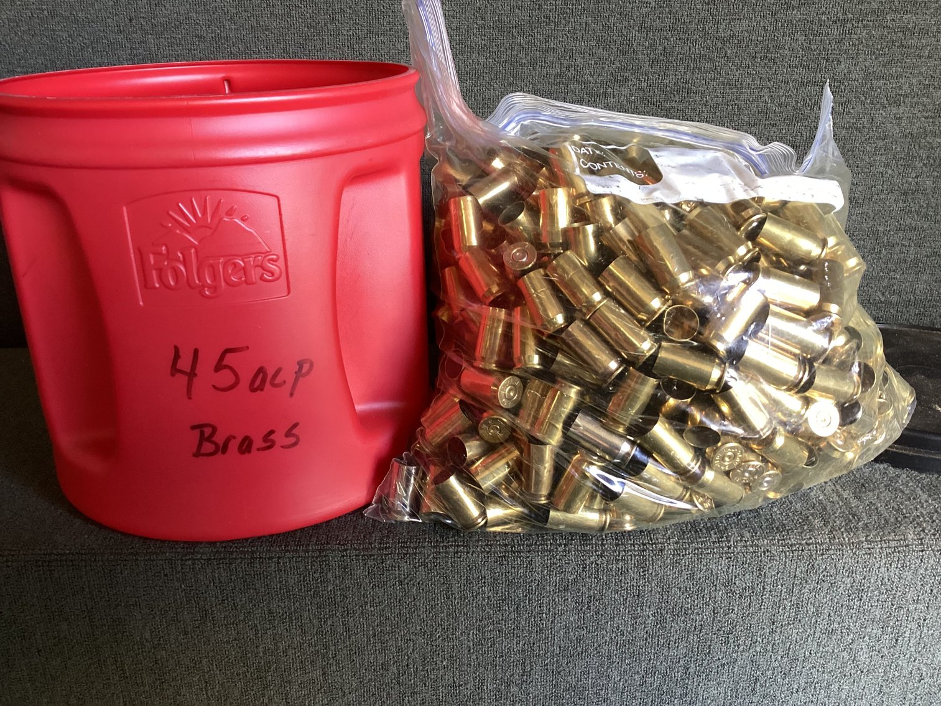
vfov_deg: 45.4
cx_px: 470
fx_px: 843
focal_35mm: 31
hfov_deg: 58.3
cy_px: 353
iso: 200
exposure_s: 1/50
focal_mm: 3.3
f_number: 2.4
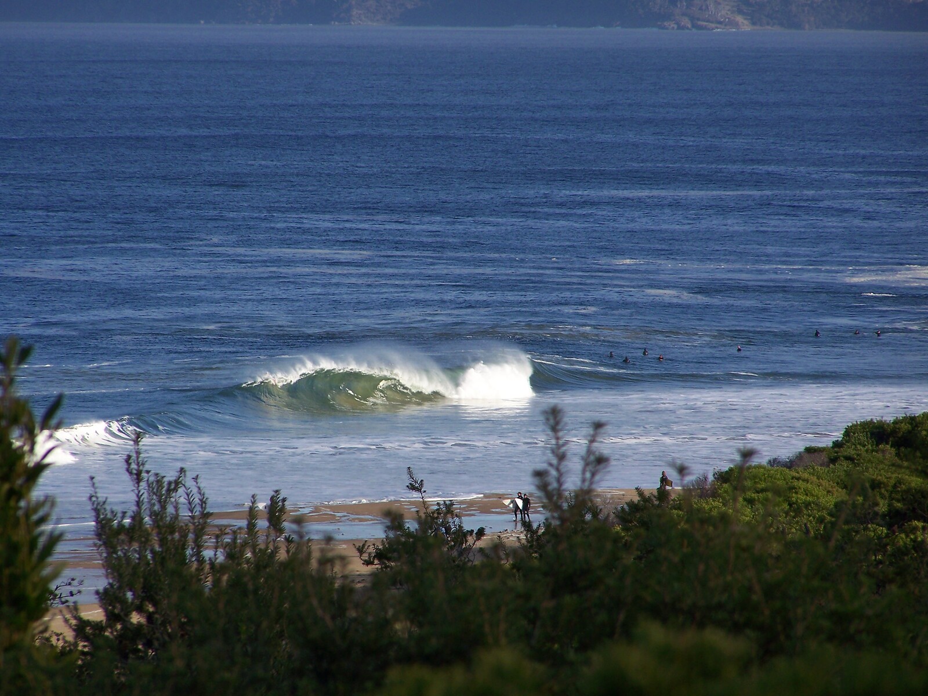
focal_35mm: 337
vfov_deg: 4.4
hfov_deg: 5.9
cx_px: 464
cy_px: 348
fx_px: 9034
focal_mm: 55.9
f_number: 5
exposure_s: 1/320
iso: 64
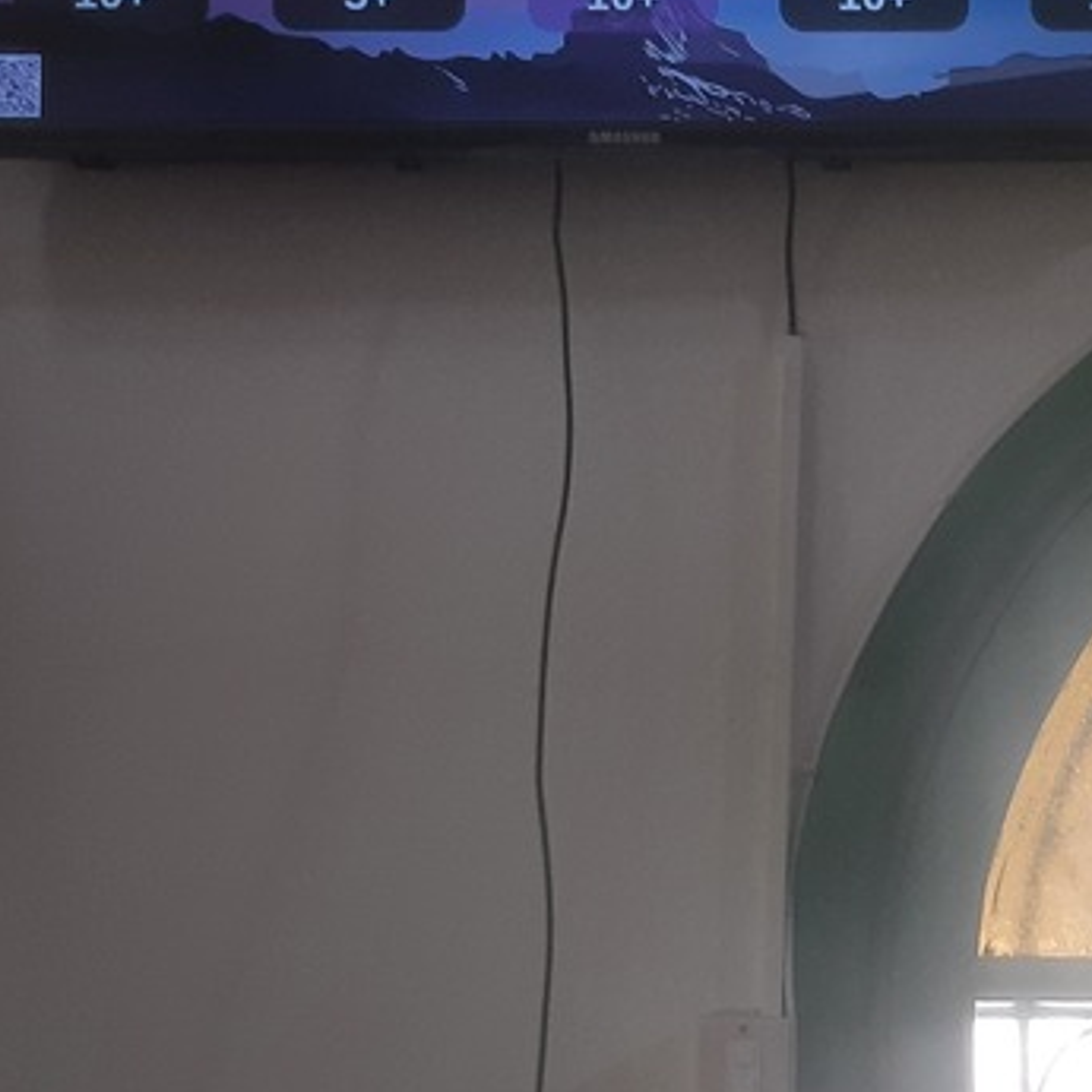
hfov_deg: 18.0
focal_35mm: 96
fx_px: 3426
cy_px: 453
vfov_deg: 18.1
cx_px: 804
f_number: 1.7
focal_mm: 3.93
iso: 50
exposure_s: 1/50
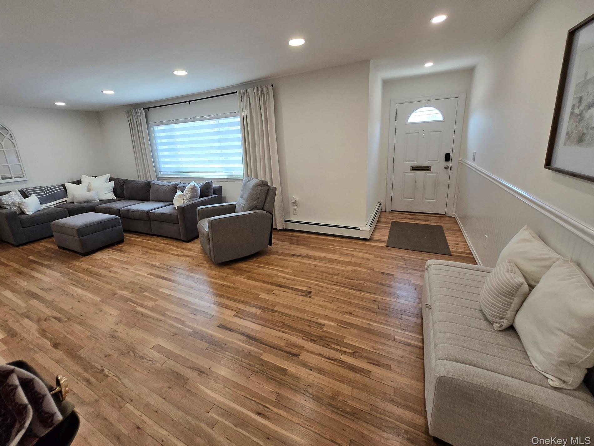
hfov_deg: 101.9
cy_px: 208
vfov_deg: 85.5
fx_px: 240
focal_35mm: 14
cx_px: 275
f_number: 2.2
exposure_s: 1/60
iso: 80
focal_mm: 1.7
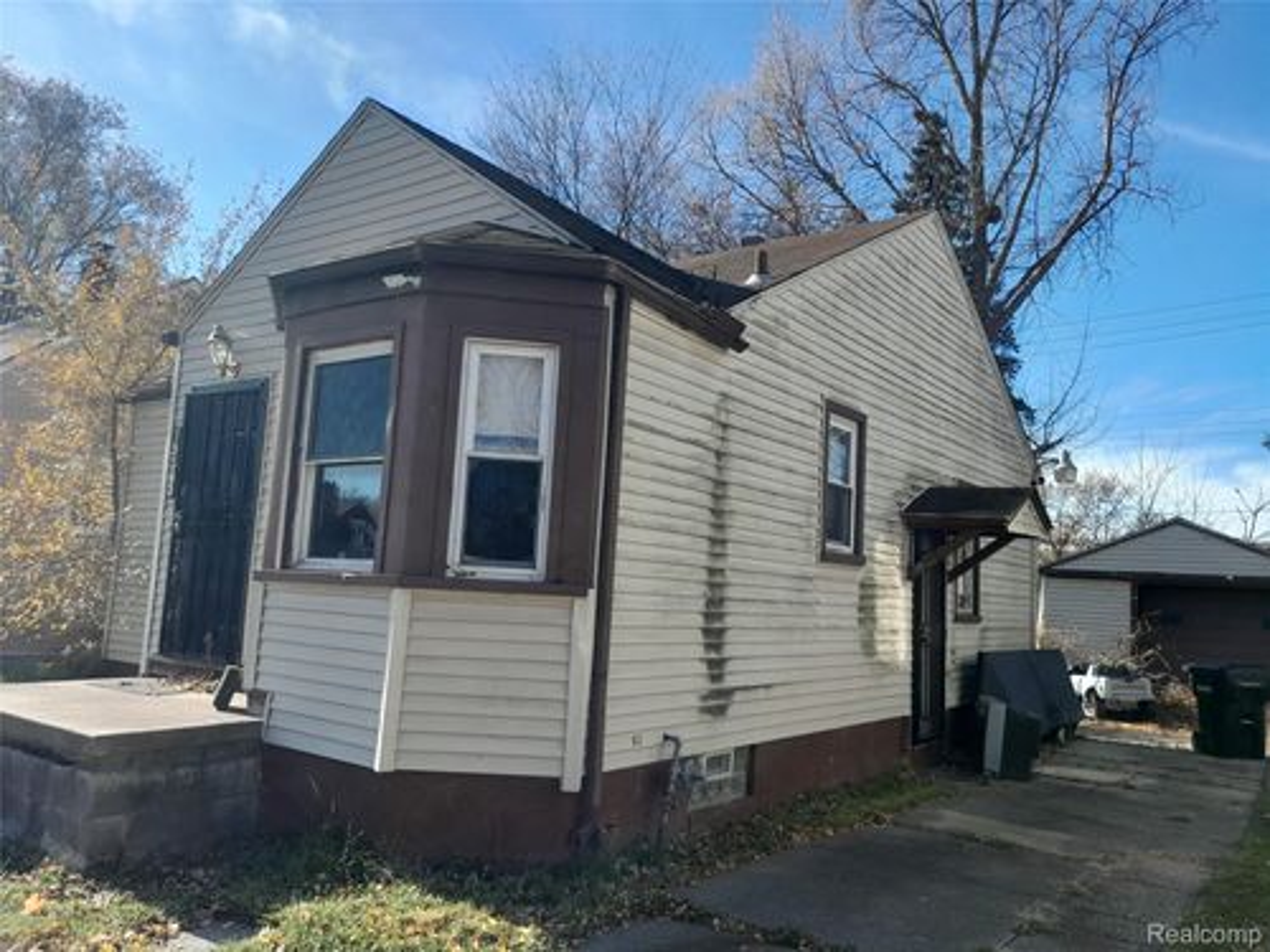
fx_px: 991
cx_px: 635
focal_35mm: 27
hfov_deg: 65.3
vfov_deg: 51.4
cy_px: 476
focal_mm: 4
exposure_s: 1/263
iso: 40
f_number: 1.8
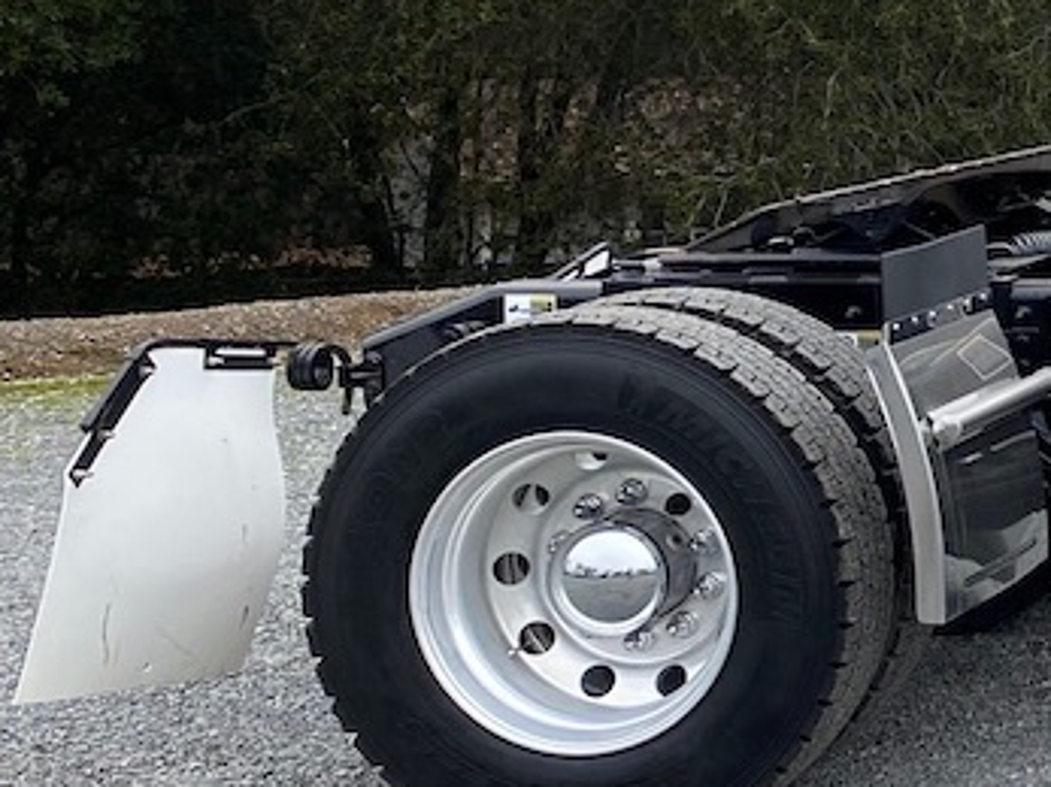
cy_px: 203
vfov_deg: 15.3
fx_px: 2914
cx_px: 1899
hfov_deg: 16.9
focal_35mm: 96
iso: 32
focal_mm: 4.25
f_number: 1.8
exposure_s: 1/793
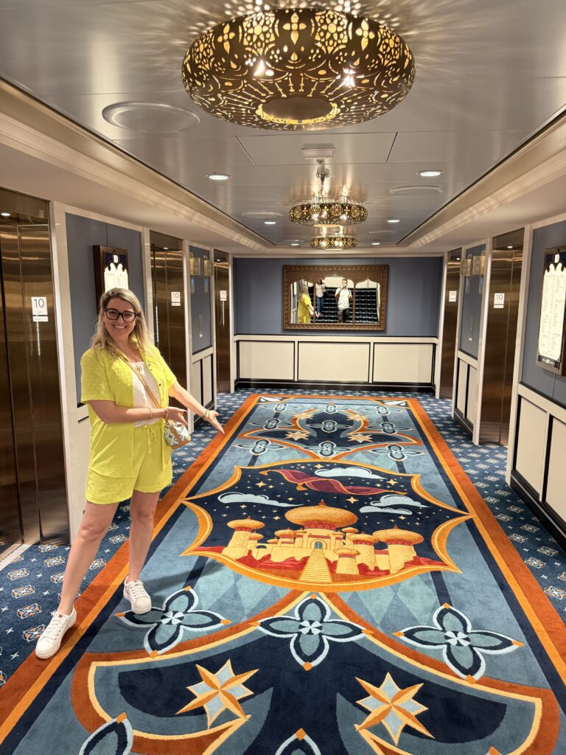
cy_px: 378
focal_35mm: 24
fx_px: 523
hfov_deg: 56.8
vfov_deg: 71.6
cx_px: 283
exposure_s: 1/60
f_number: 1.78
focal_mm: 6.76
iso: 320
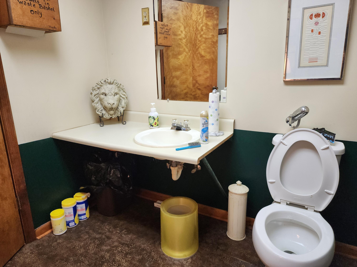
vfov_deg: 58.9
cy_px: 134
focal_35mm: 23
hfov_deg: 73.9
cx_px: 178
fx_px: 237
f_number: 1.8
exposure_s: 1/120
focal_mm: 6.4
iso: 250
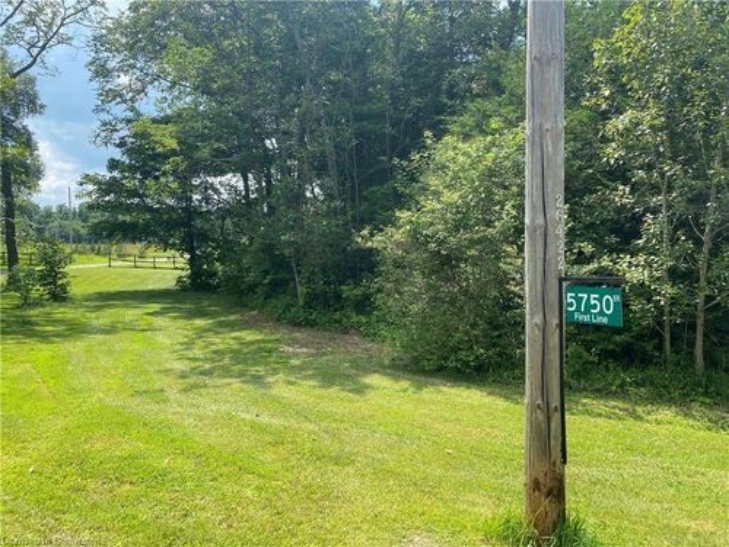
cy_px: 274
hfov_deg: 67.3
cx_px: 364
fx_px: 548
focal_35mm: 26
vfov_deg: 53.1
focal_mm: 4.25
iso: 32
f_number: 1.8
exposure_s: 1/1124
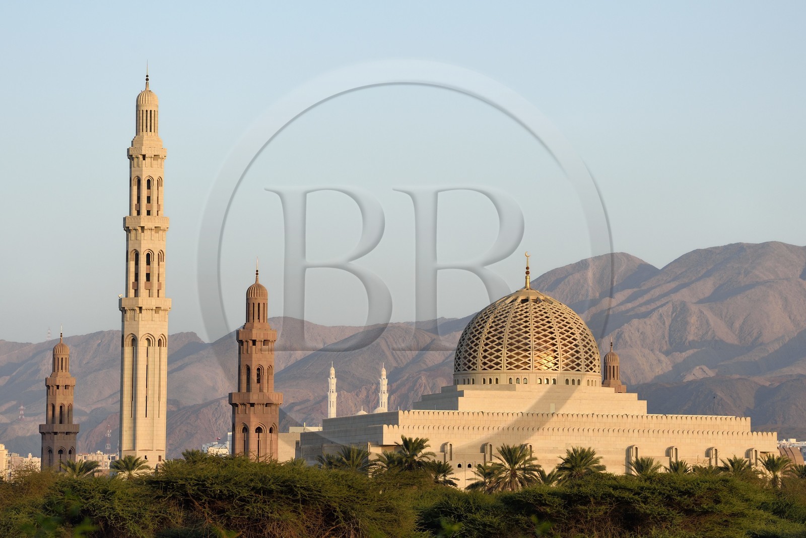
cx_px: 403
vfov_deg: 9.5
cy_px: 269
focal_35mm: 145
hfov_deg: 14.2
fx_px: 3246
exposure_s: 1/640
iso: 200
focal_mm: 145
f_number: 5.6
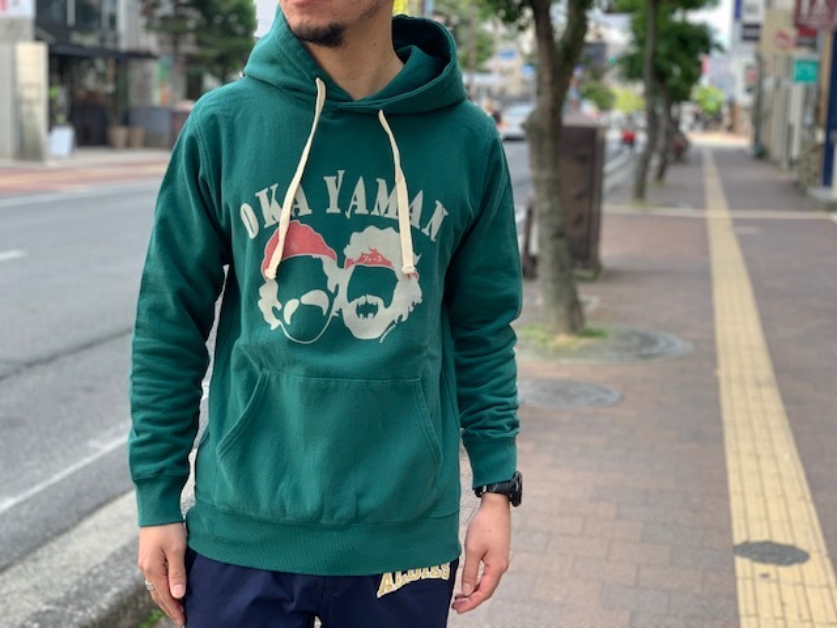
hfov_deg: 36.8
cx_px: 418
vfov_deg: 28.0
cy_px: 314
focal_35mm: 52
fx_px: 1257
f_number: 2.4
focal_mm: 6
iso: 25
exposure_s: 1/122
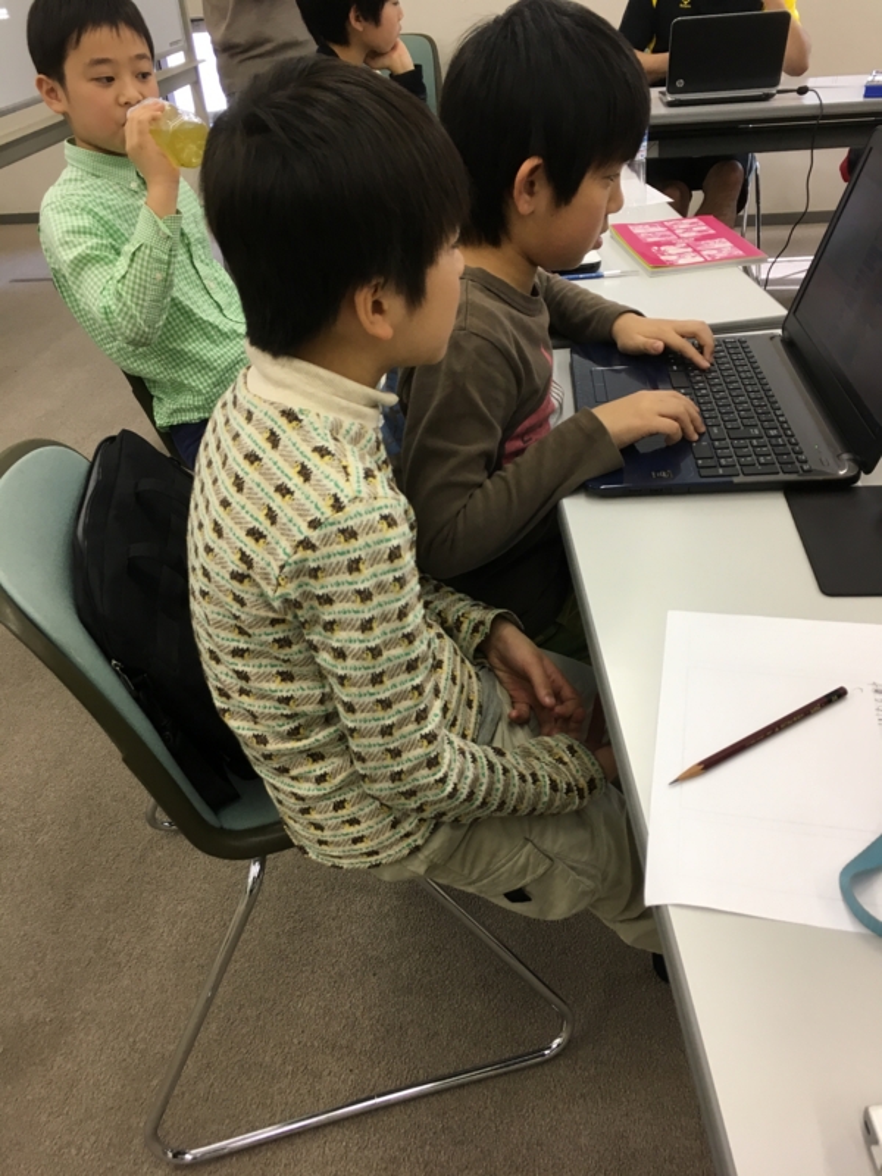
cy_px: 588
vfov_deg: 61.7
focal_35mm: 29
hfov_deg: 48.2
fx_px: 985
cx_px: 441
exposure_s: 1/30
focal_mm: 4.15
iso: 32
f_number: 2.2
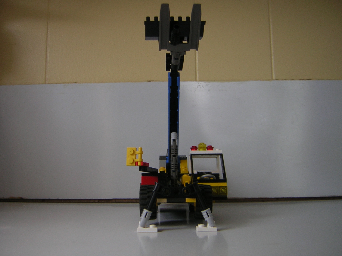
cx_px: 171
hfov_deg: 51.4
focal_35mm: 36
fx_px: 356
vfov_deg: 39.7
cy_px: 128
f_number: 2.6
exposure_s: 1/30
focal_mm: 4.7
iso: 50
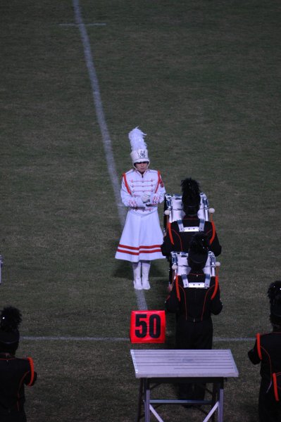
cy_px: 211
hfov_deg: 4.6
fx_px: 3518
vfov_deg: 6.9
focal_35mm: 300
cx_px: 140
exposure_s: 1/60
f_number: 2.8
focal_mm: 200
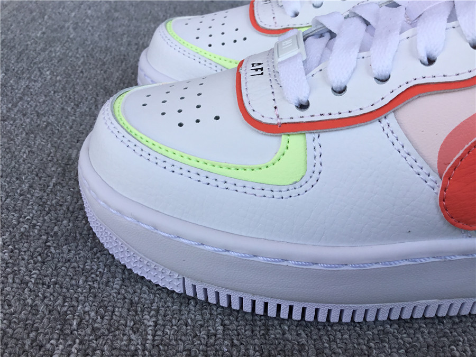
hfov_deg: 58.4
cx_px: 238
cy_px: 178
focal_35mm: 31
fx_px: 426
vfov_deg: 45.4
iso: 25
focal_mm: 3.3
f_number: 2.4
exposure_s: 1/488
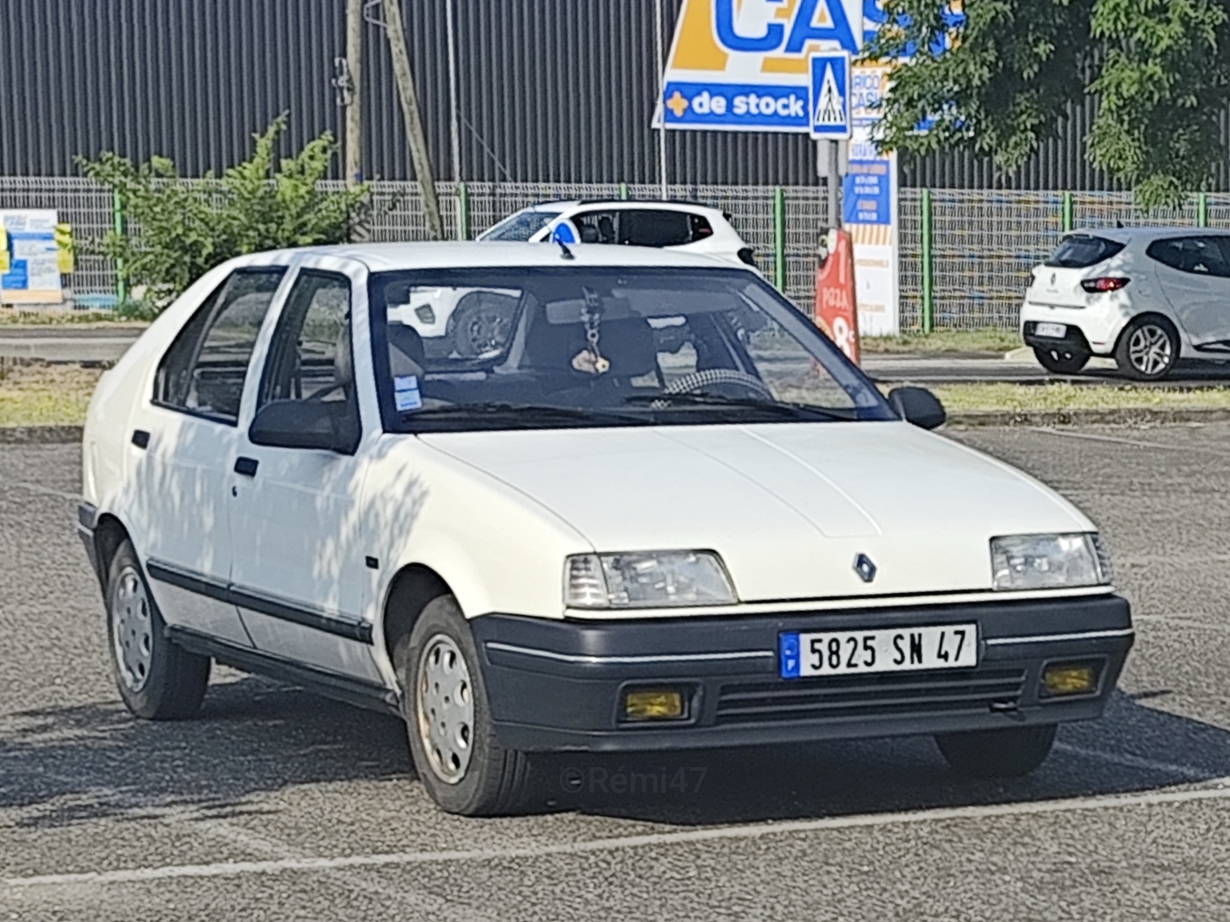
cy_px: 461
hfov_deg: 44.8
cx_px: 615
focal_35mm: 42
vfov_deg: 34.3
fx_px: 1492
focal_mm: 6.19
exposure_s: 1/899
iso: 50
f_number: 1.65
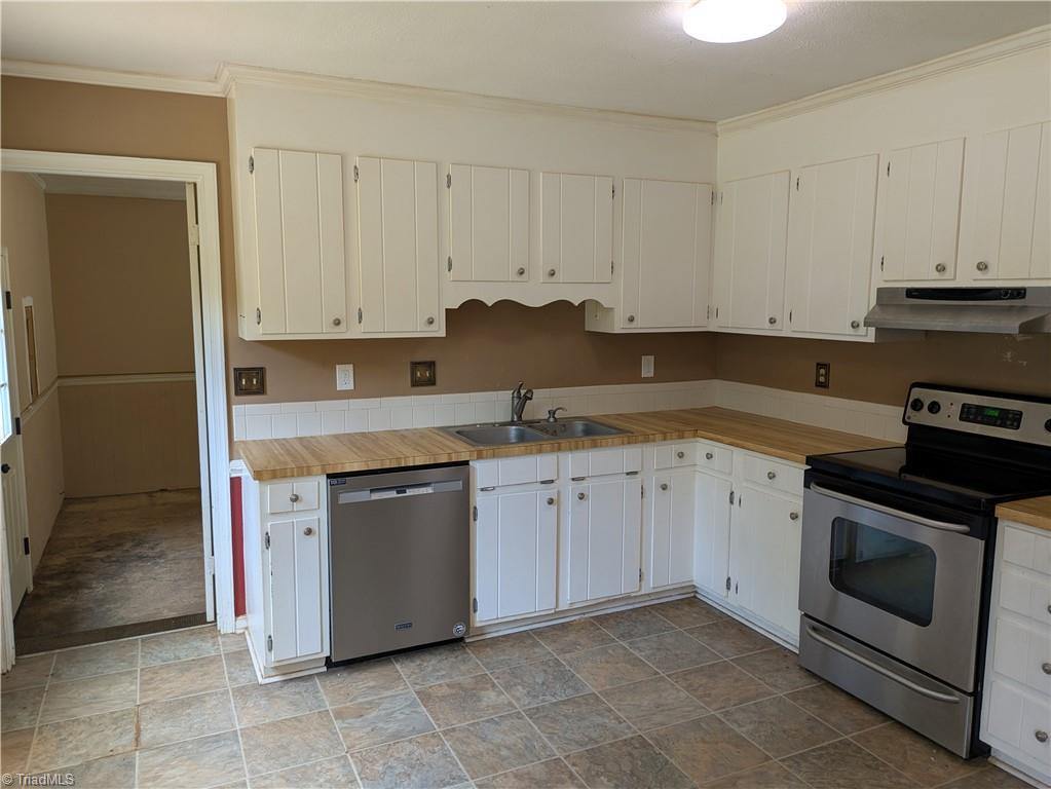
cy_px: 394
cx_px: 526
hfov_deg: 69.4
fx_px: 759
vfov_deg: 54.9
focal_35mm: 25
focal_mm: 5.43
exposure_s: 1/60
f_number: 1.89
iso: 61
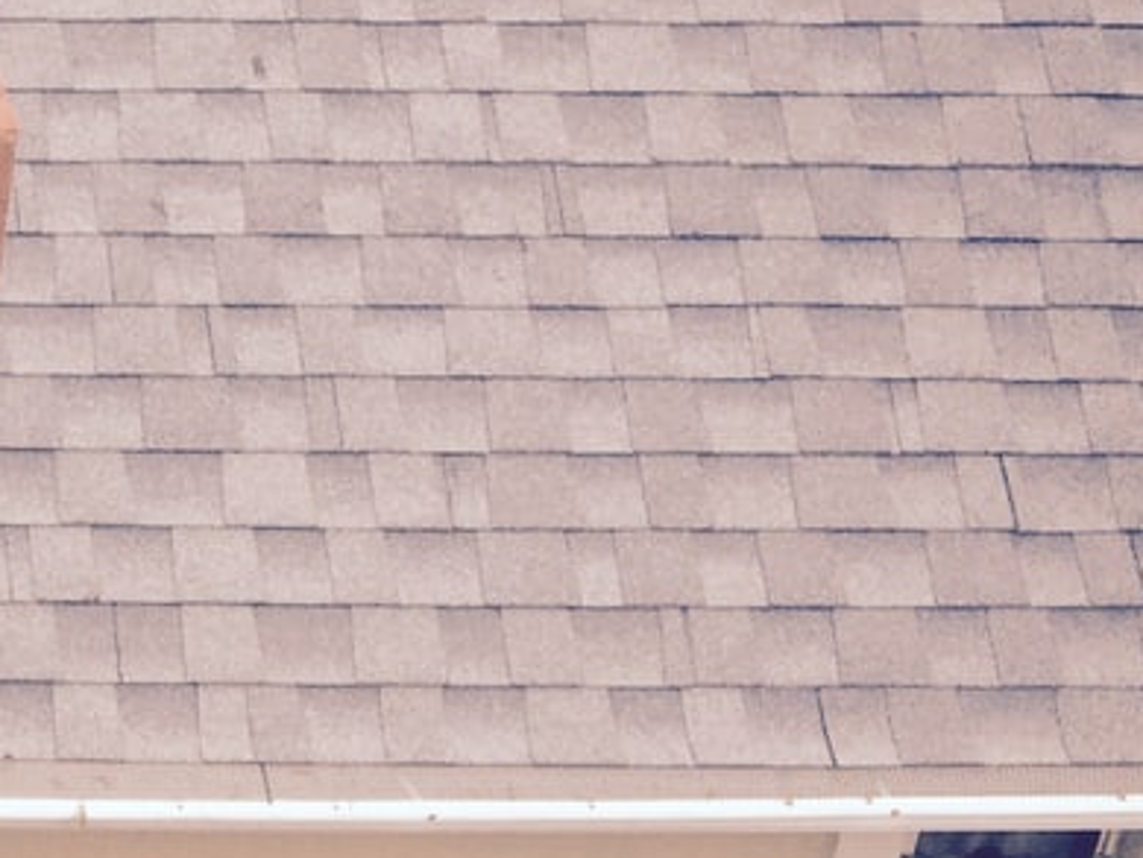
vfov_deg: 14.5
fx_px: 3271
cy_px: -167
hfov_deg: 17.0
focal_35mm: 99
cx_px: -790
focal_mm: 4.15
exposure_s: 1/892
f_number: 2.2
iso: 32
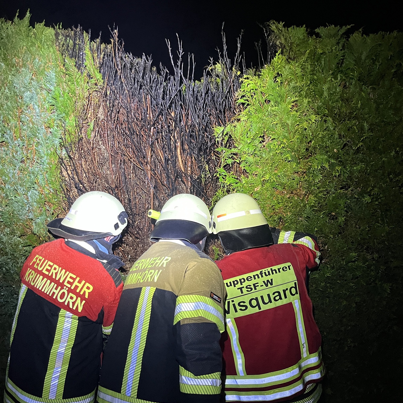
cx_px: 185
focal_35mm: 31
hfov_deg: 52.5
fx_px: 408
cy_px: 203
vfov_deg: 52.5
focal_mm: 5.1
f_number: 1.6
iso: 500
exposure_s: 1/43
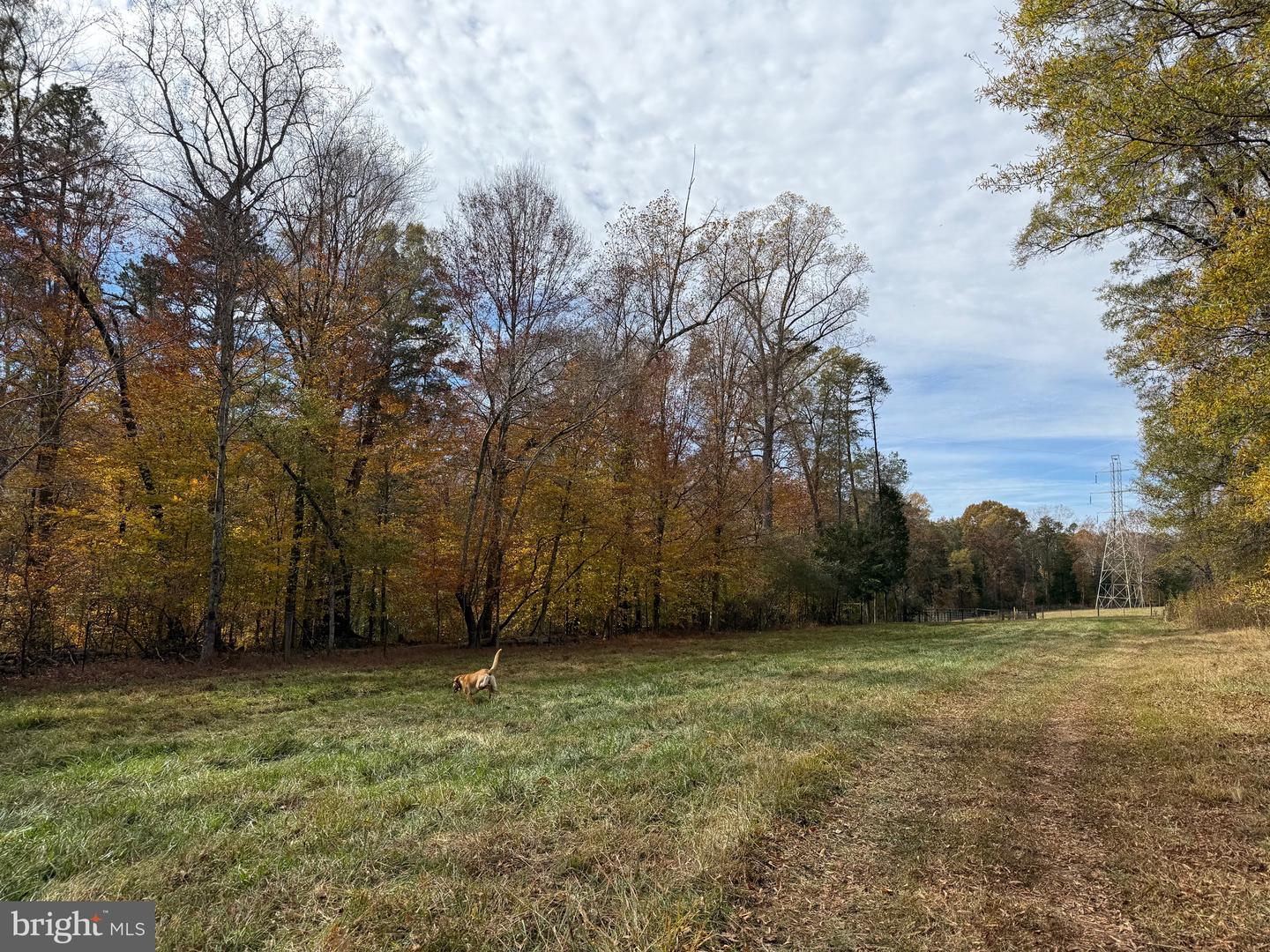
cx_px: 635
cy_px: 476
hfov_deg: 71.6
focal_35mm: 24
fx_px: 881
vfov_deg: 56.8
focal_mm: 6.76
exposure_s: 1/3953
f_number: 1.78
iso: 80
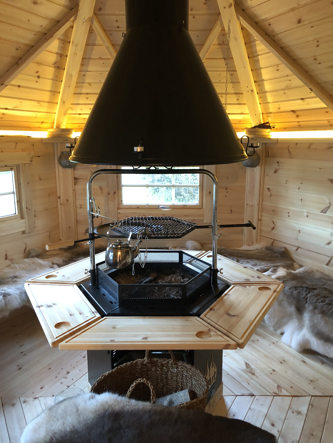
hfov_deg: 49.7
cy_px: 222
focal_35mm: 28
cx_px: 166
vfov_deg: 63.4
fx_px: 359
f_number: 1.8
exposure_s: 1/9
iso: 100
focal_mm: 4
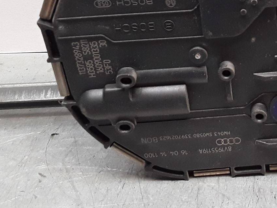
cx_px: 272
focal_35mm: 68
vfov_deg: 21.4
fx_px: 544
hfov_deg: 27.1
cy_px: 46
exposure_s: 1/50
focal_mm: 2.91
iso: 80
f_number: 1.9
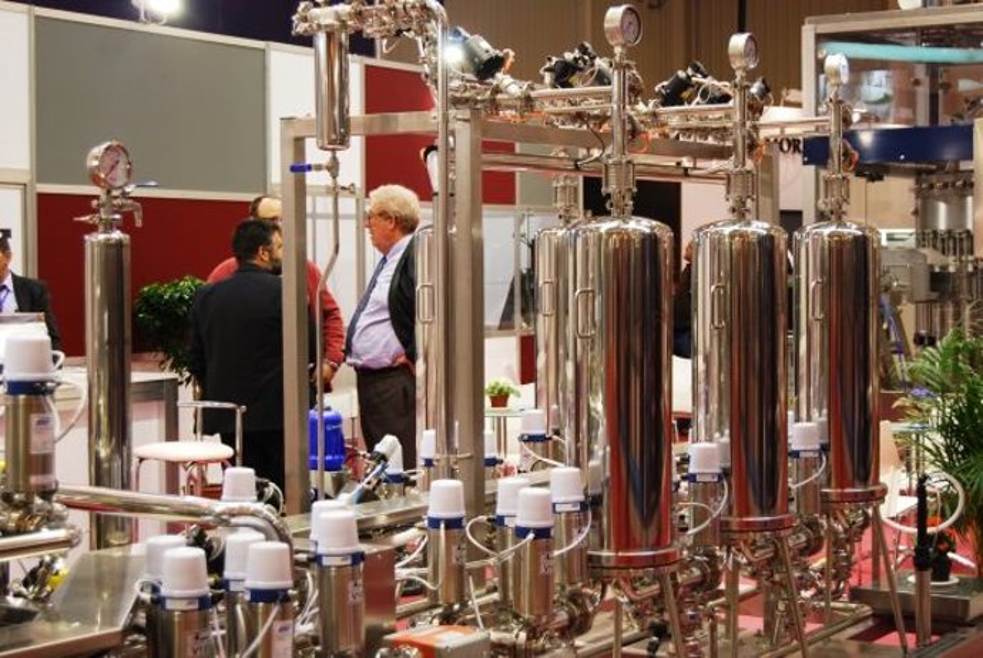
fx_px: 1845
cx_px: 492
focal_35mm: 68
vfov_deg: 20.2
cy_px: 329
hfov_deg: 29.8
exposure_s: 1/30
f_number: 5.3
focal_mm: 45
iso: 250
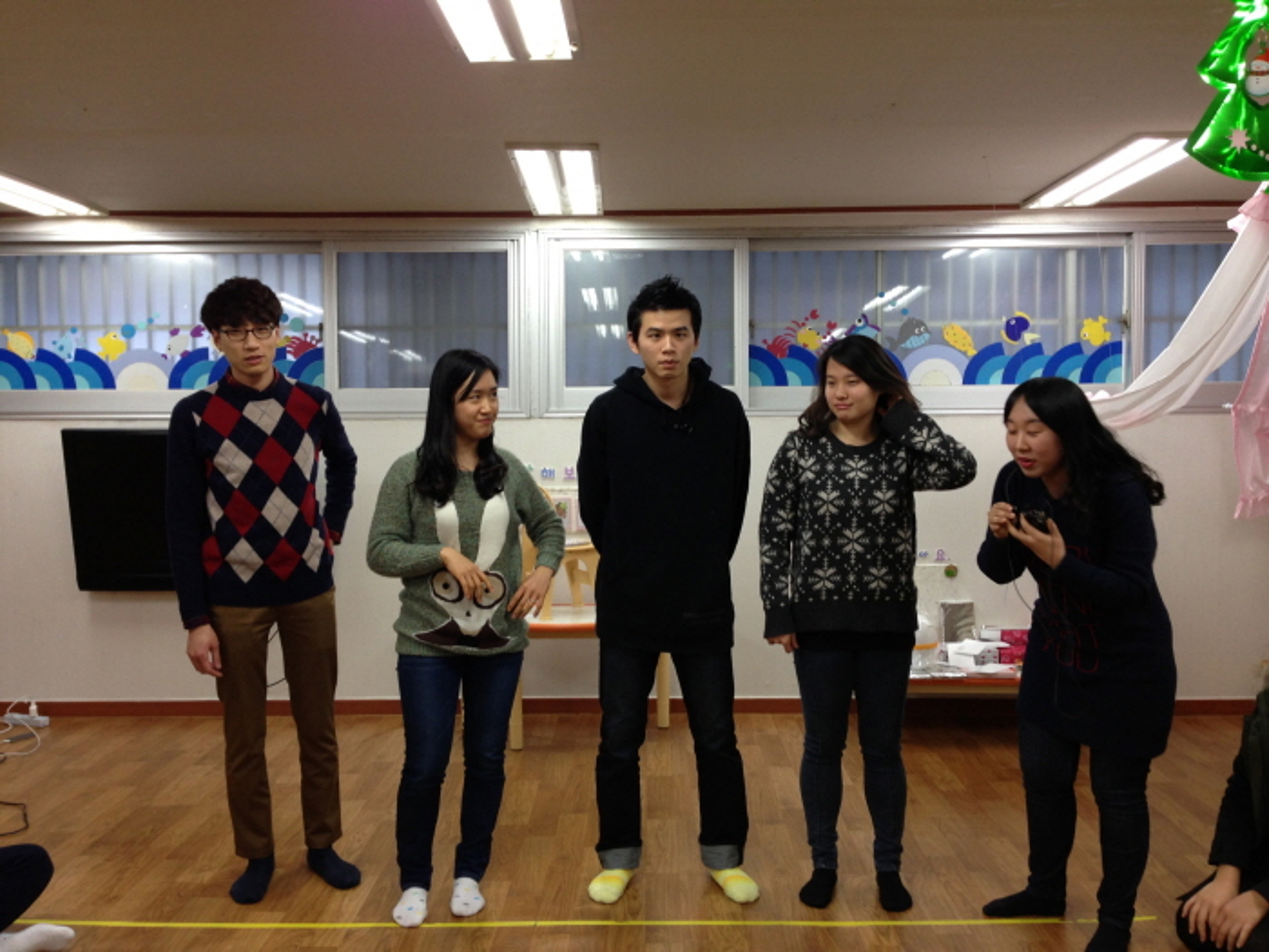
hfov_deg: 55.4
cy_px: 476
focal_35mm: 33
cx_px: 634
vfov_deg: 42.9
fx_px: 1210
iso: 64
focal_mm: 4.13
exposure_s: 1/20
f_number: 2.4
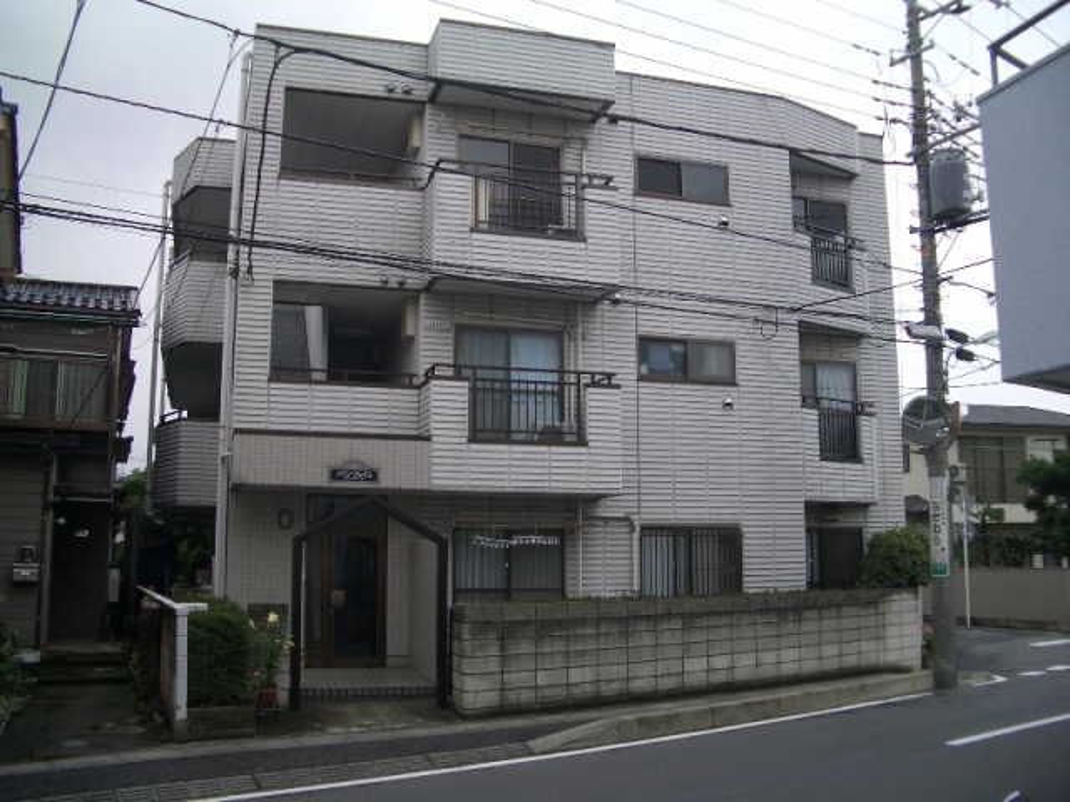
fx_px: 1082
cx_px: 535
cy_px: 401
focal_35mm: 35
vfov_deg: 40.7
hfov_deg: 52.6
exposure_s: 1/500
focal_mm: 5.8
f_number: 2.6
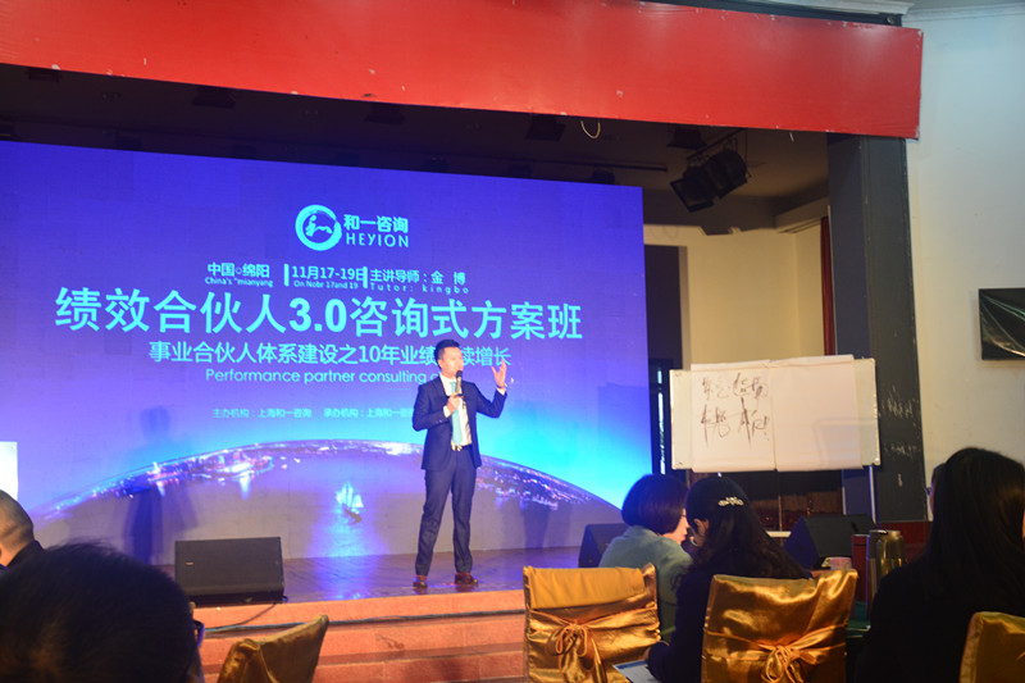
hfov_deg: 46.4
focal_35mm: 42
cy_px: 342
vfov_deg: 31.9
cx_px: 512
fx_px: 1196
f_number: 8
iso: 560
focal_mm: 28
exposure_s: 1/15
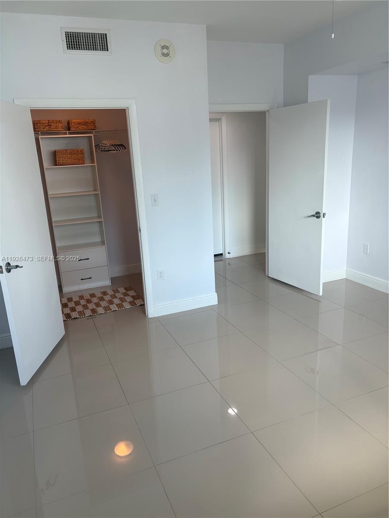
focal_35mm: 26
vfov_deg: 67.3
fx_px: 390
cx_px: 194
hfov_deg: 53.1
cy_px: 259
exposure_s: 1/120
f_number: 1.6
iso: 40
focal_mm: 5.96
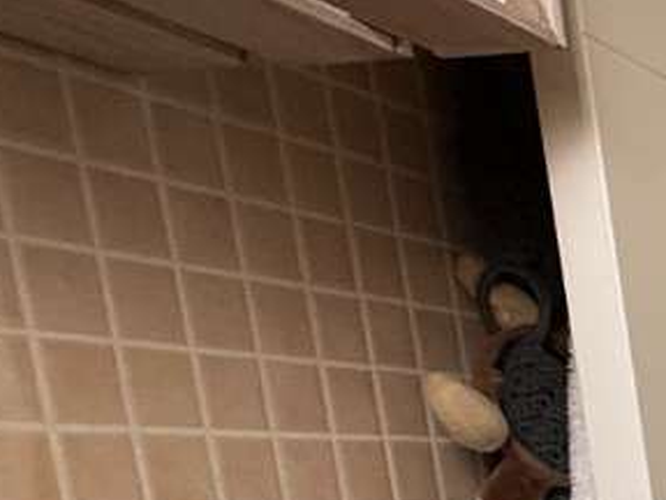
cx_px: 1385
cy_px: 689
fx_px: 1404
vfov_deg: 18.5
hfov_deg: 17.5
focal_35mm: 73
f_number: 2.2
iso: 250
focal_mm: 2.22
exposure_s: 1/100
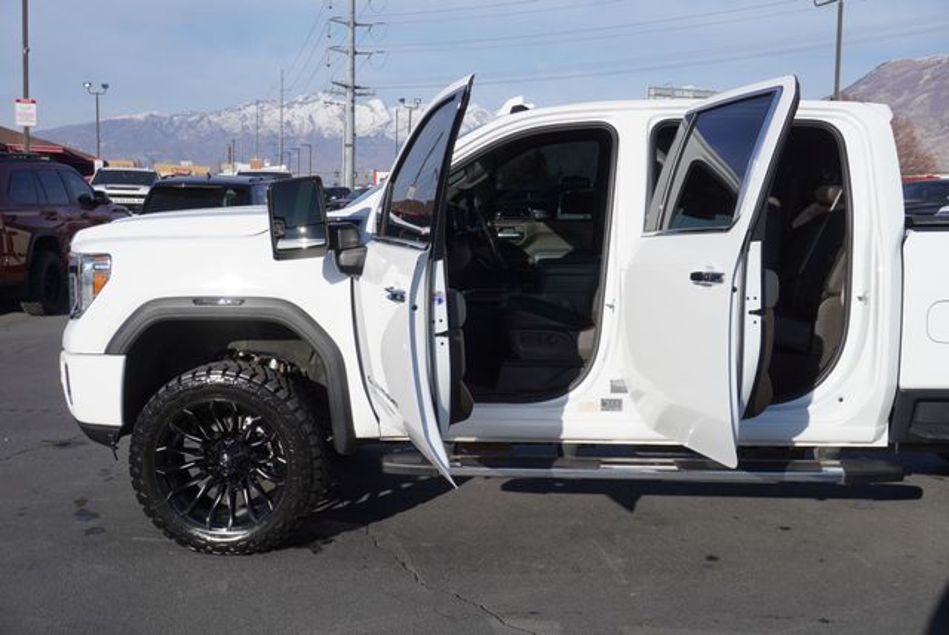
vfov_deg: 35.6
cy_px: 318
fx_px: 989
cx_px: 474
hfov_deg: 51.2
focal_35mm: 38
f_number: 8
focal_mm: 25
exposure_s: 1/320
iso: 100
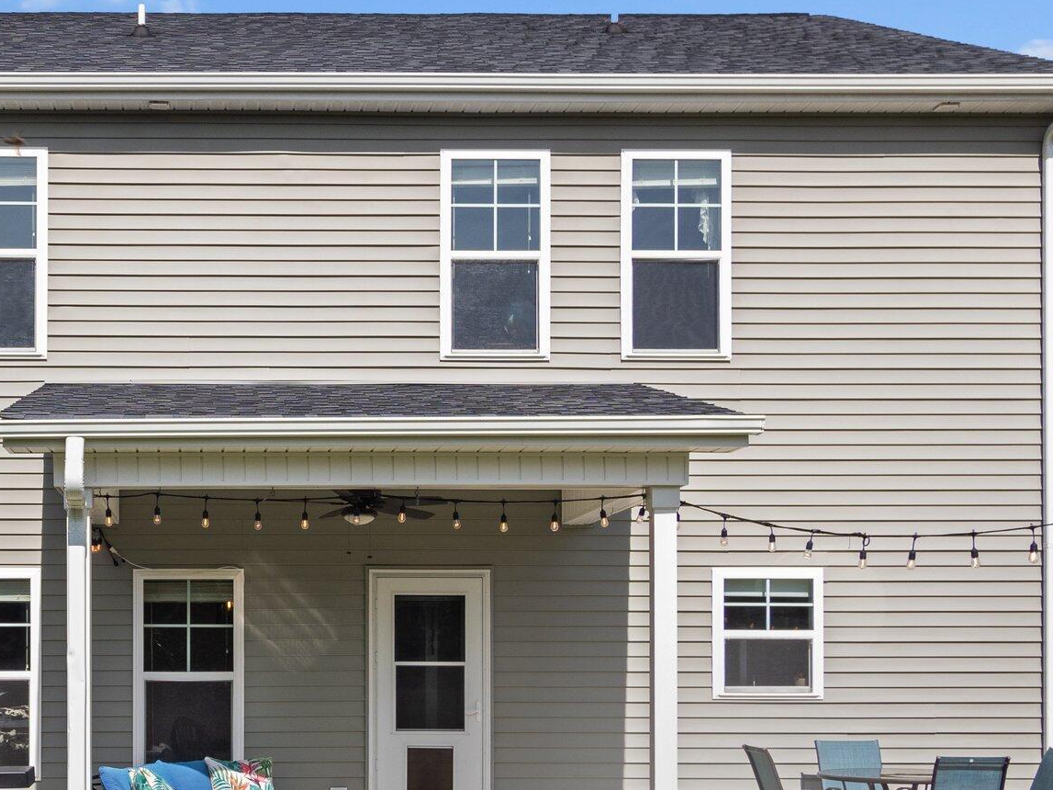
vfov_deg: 29.1
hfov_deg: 36.8
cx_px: 201
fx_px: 1521
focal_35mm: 50
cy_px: 392
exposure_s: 1/1000
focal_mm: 14
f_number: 5.6
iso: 200
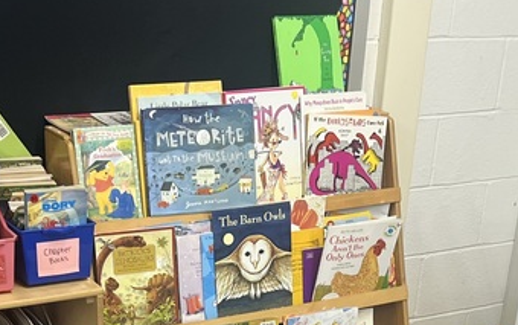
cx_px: 254
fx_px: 1173
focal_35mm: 83
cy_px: 516
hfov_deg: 24.9
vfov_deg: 14.5
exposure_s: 1/120
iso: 125
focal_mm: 5.7
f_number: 1.5
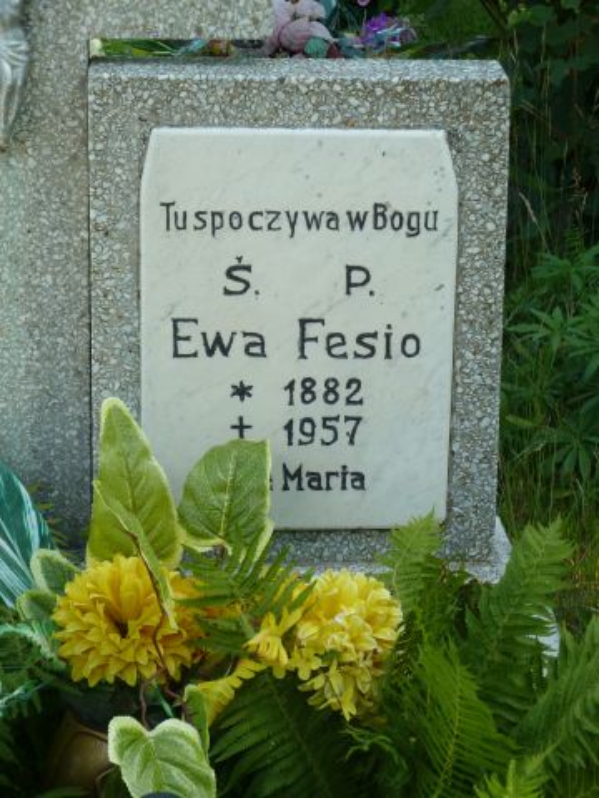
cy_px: 399
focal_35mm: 119
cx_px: 300
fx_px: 2746
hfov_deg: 12.5
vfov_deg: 16.6
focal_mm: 19.5
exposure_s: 1/200
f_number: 4.4
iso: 160
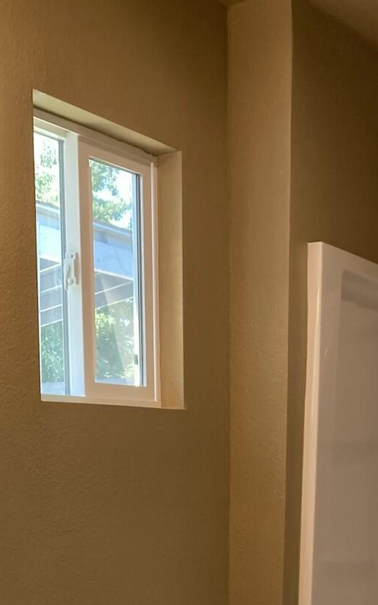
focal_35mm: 70
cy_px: 709
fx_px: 1153
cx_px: 104
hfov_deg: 18.5
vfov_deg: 26.4
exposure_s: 1/60
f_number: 1.8
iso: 64
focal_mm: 3.99
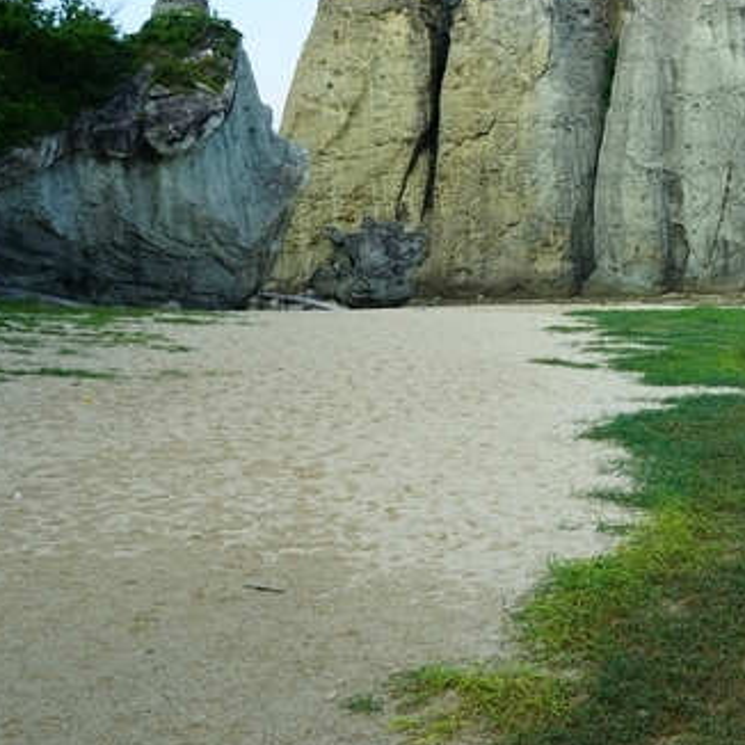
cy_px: 302
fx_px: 1217
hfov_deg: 31.3
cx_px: 754
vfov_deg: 33.9
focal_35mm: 50
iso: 100
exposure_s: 1/100
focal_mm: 24
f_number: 8
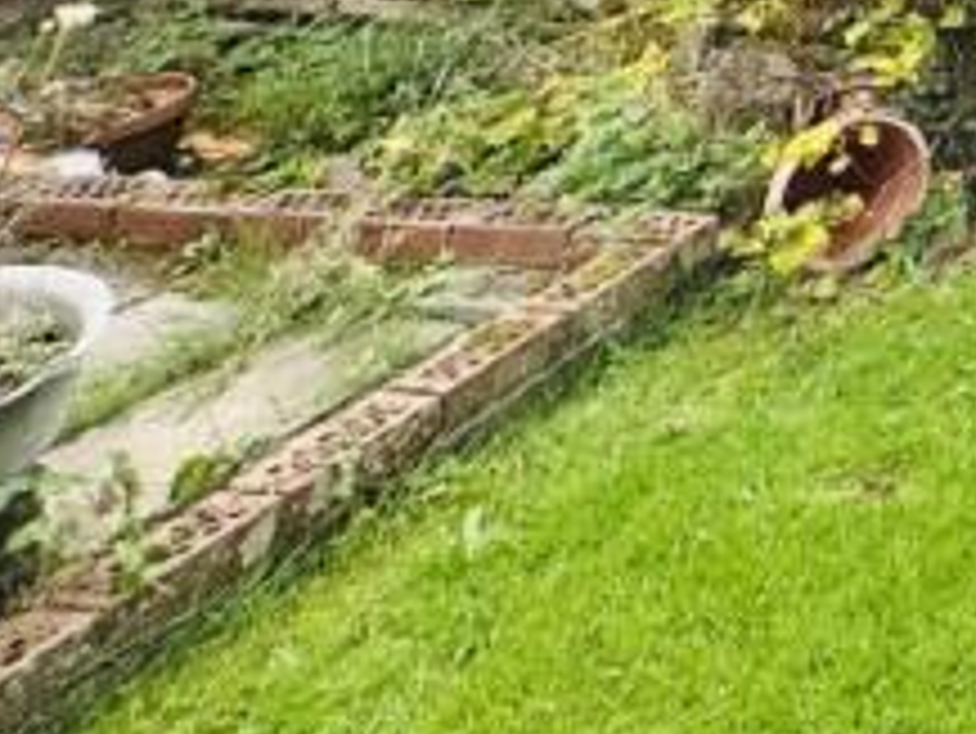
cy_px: -648
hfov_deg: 21.3
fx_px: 1552
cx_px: 1797
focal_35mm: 55
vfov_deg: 19.0
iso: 40
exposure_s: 1/515
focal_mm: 2.22
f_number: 2.2
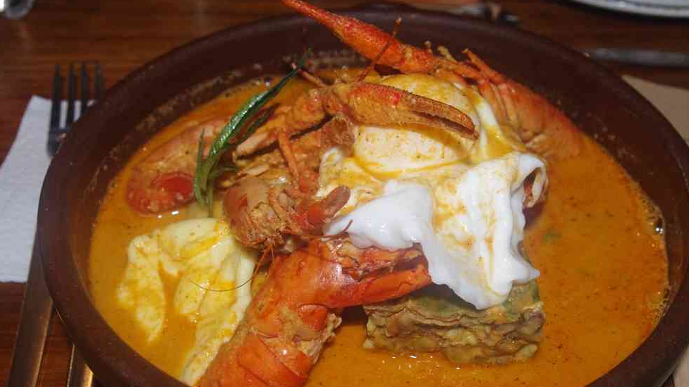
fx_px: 822
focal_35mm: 45
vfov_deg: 26.5
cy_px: 164
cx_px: 340
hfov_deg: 45.5
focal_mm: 28
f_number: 8
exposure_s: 1/60
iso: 3200
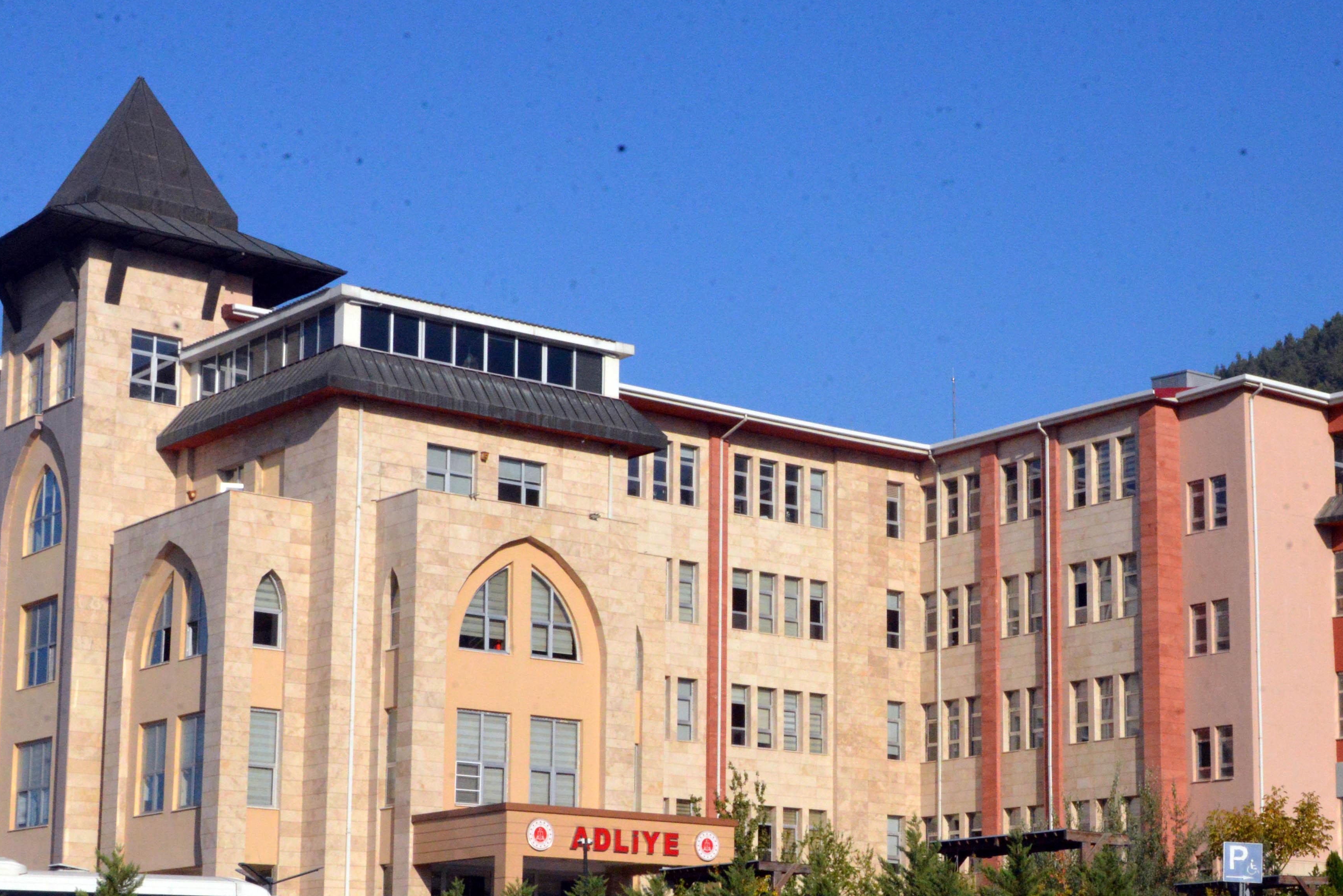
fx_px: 2612
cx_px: 802
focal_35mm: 70
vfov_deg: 19.3
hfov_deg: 28.8
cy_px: 674
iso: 5000
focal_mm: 40
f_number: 22
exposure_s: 1/2000
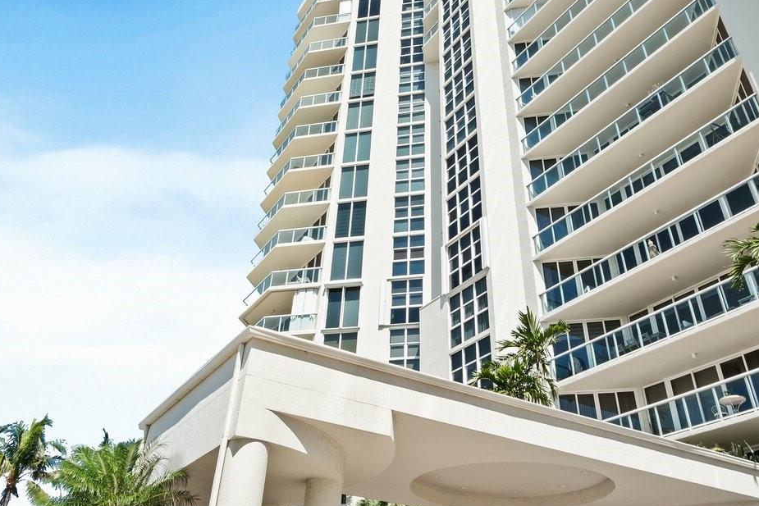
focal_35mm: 31
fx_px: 654
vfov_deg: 41.7
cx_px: 383
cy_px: 164
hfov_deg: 60.3
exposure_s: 1/100
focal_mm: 14
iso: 200
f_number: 8
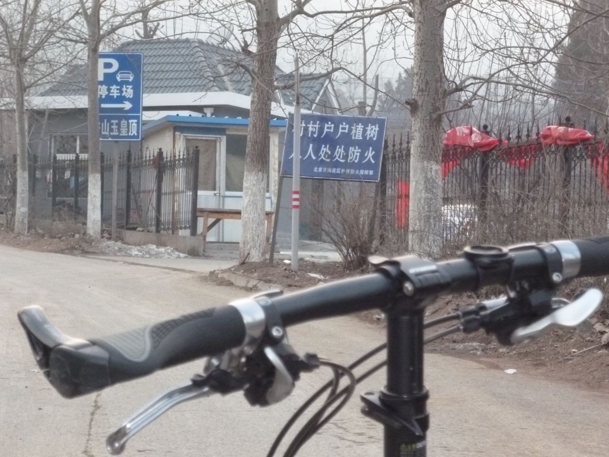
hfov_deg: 20.0
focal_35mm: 98
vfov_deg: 15.1
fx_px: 1724
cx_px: 304
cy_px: 228
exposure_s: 1/60
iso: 800
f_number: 6.2
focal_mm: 17.5
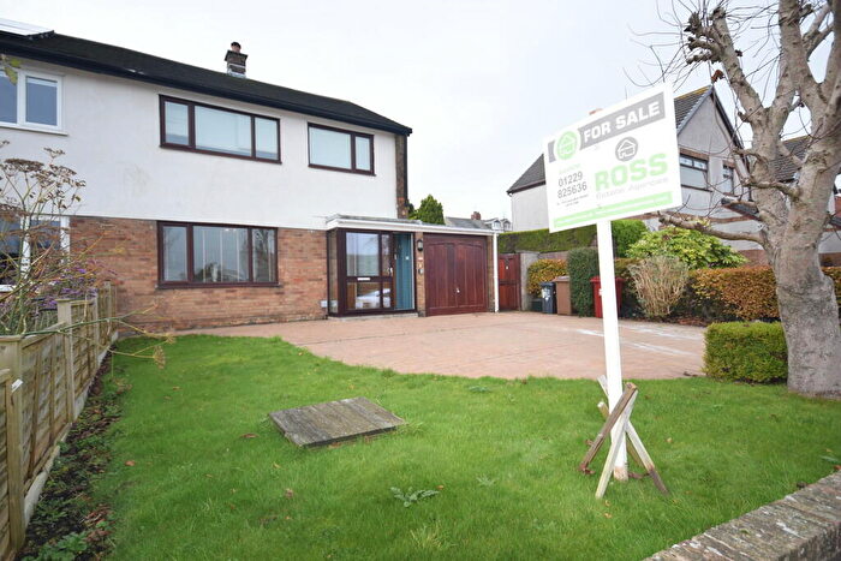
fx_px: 421
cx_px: 420
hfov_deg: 90.0
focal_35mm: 18
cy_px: 280
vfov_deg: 67.4
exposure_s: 1/125
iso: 220
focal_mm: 12
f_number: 5.6
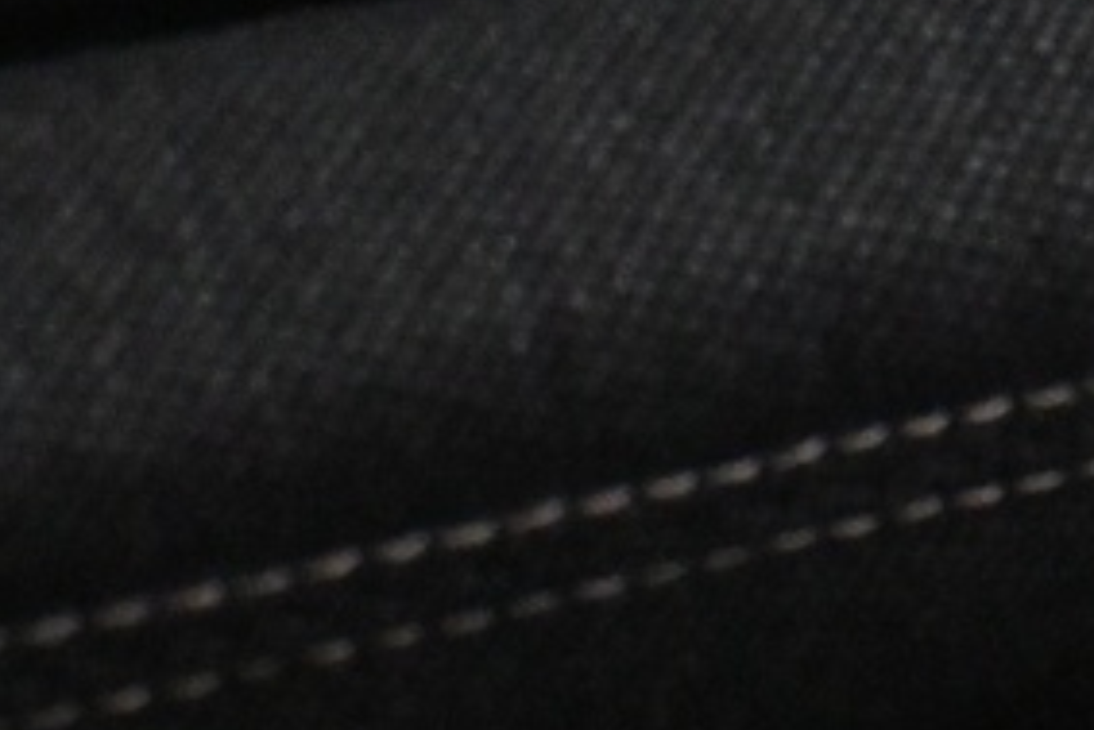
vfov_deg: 6.9
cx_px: 1701
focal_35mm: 189
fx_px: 5746
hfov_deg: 10.5
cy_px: -1004
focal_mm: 22
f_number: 4
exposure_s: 1/100
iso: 4000
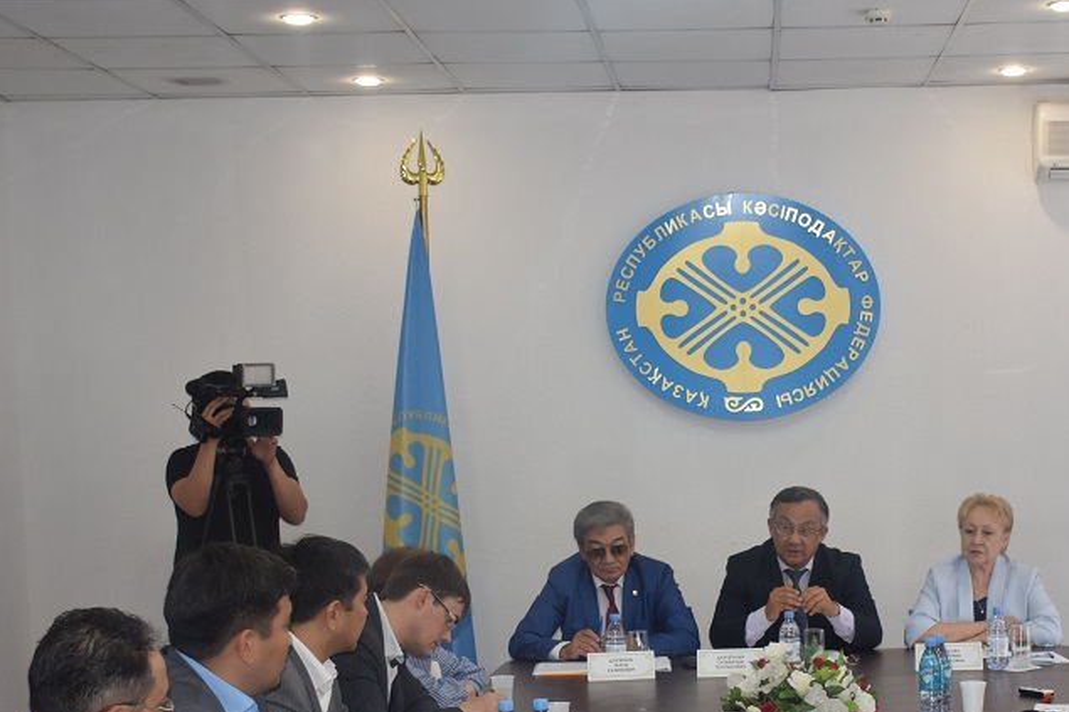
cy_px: 557
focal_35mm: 64
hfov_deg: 31.1
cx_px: 774
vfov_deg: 21.1
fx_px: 1894
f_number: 5.6
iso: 640
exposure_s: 1/125
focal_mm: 27
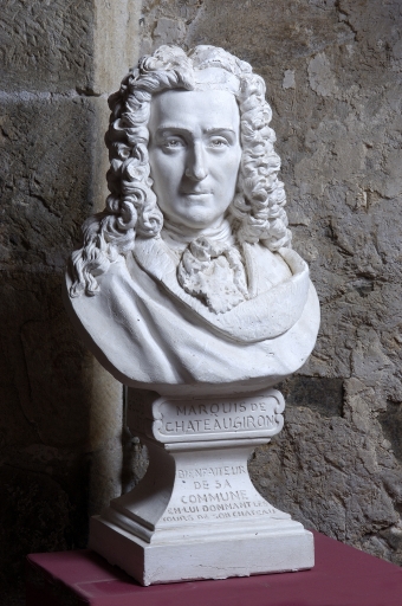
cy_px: 303
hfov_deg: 13.0
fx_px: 1763
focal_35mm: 105
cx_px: 201
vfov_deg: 19.5
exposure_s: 1/60
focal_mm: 70
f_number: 22
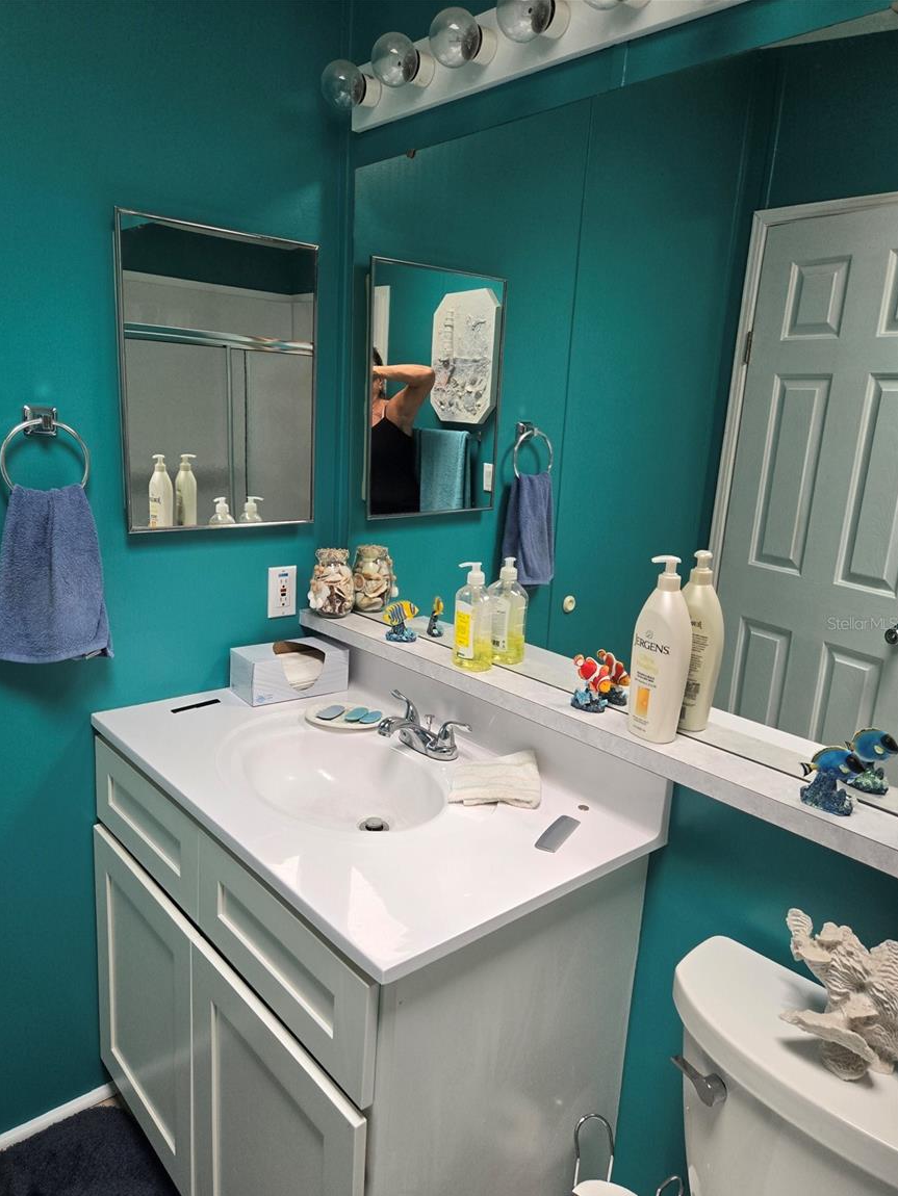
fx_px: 830
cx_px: 433
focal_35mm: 24
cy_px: 623
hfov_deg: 56.8
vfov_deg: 71.6
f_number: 1.8
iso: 200
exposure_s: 1/180
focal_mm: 5.4
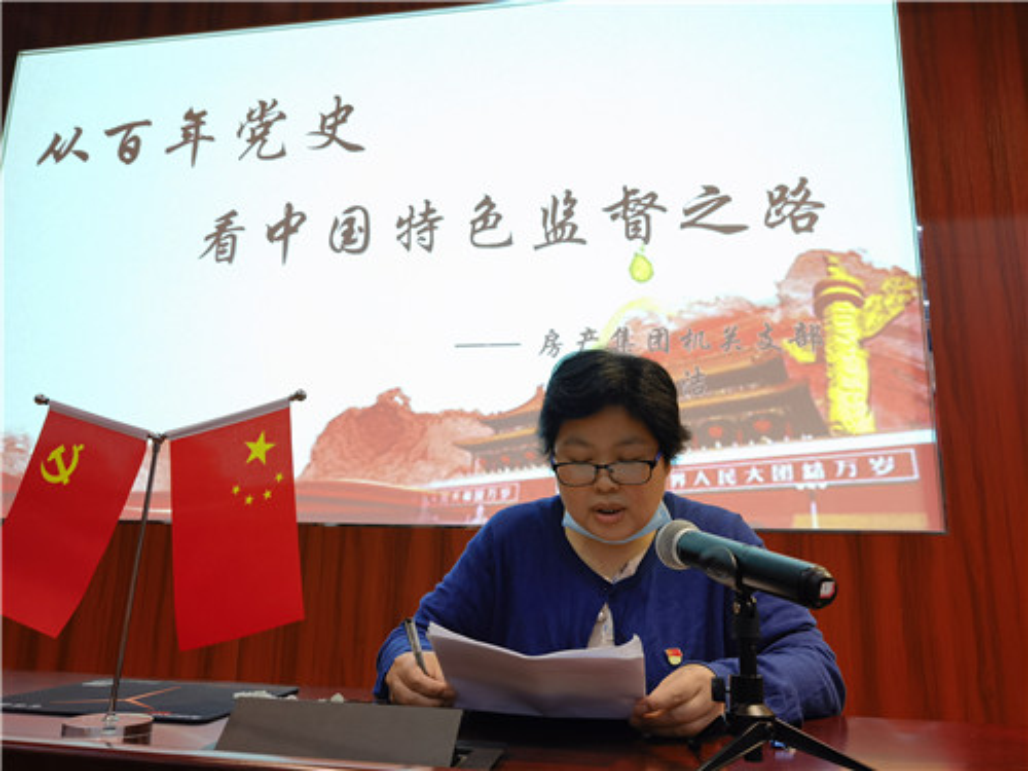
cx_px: 514
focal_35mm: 27
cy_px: 386
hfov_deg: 65.3
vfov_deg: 51.4
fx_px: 802
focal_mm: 6.67
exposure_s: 1/60
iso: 100
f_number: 1.9
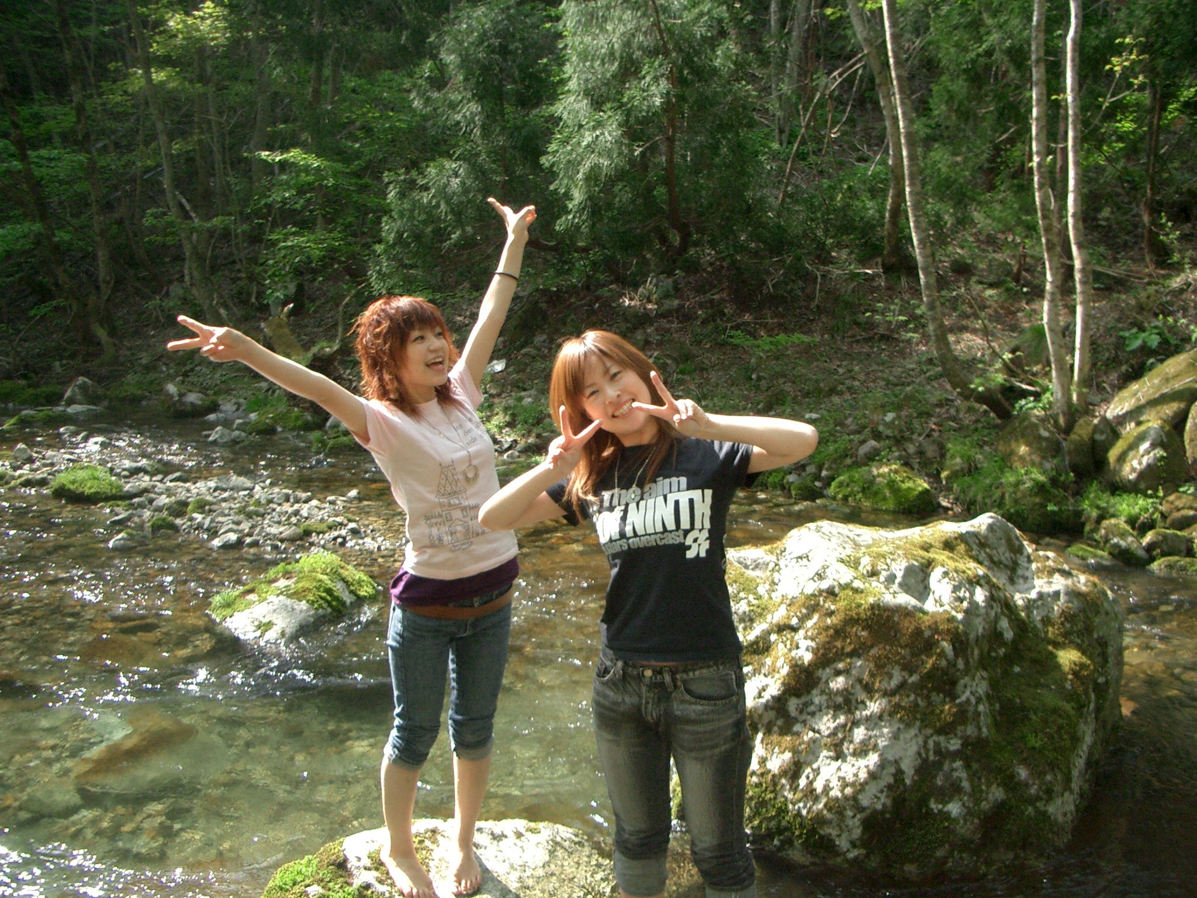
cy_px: 449
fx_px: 1210
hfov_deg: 52.6
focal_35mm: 35
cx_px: 598
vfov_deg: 40.7
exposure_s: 1/640
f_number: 2.6
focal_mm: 5.8
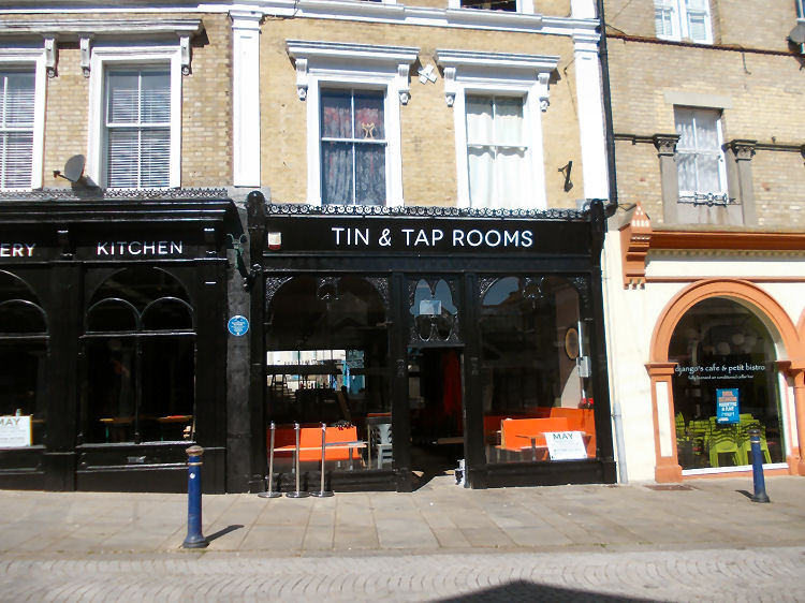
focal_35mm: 28
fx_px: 651
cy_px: 302
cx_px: 402
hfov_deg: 63.5
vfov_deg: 49.7
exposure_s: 1/320
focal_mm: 4
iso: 80
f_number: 5.4
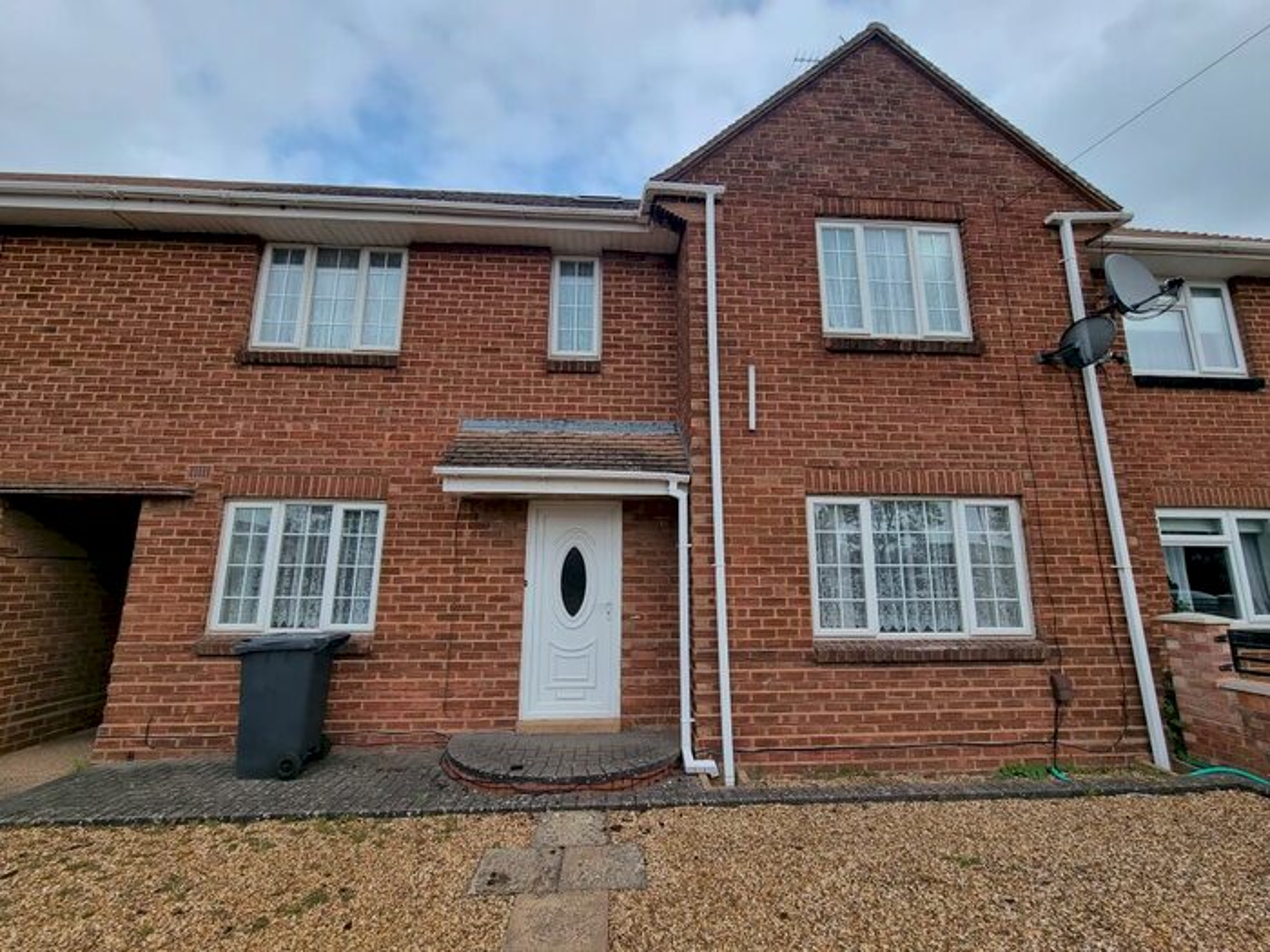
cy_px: 476
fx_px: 477
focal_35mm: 13
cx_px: 635
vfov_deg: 89.9
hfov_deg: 106.2
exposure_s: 1/1280
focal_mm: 2.2
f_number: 2.2
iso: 50
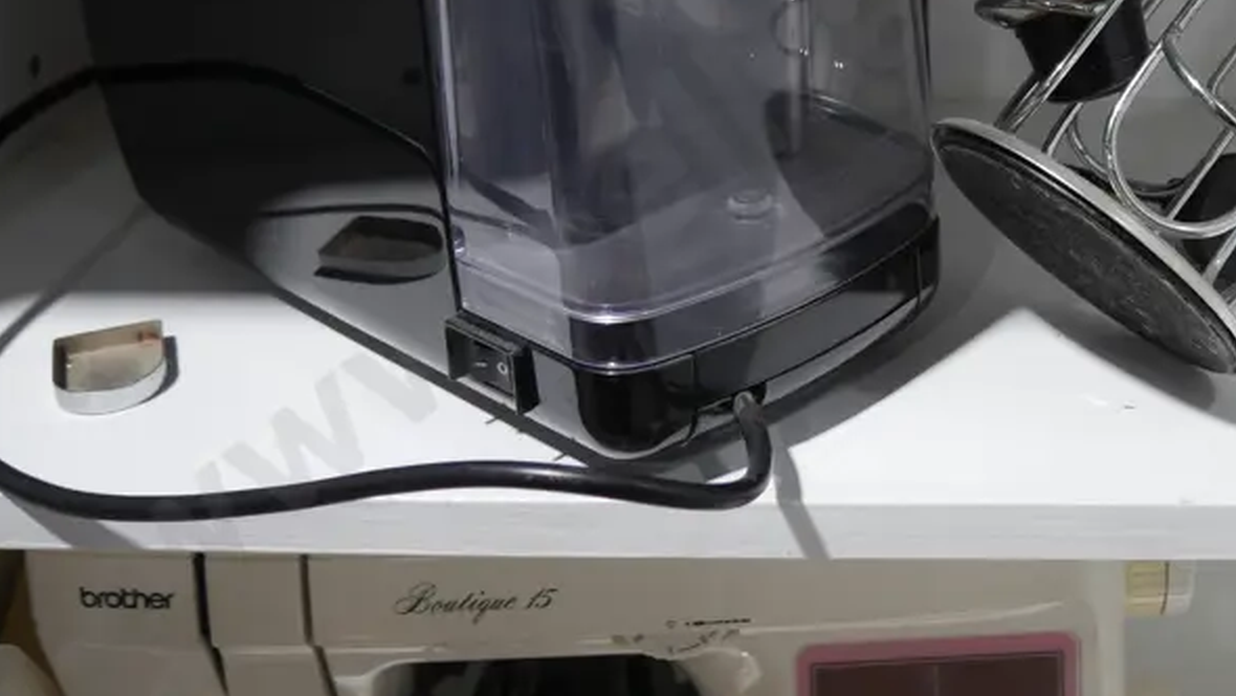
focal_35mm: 53
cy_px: -62
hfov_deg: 37.8
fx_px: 1737
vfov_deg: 21.5
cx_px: 983
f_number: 3.5
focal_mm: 14
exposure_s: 1/60
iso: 200
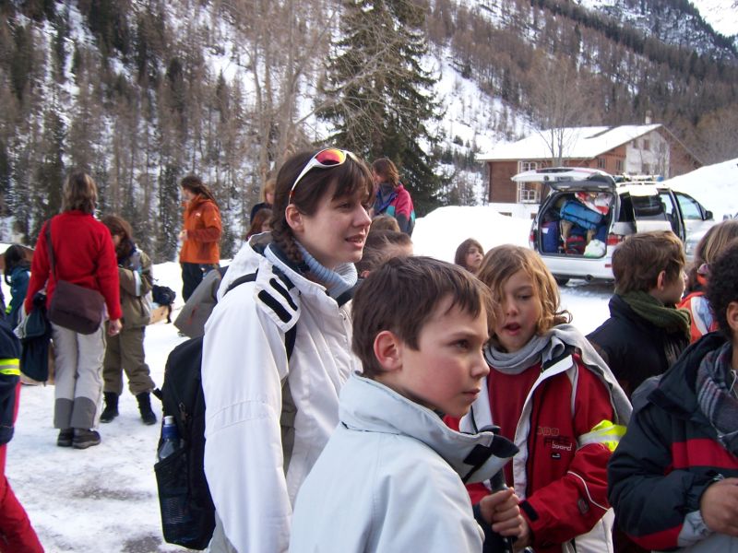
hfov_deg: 51.4
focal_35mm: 36
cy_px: 276
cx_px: 369
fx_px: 768
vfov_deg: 39.7
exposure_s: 1/125
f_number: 2.8
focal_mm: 6.2
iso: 80
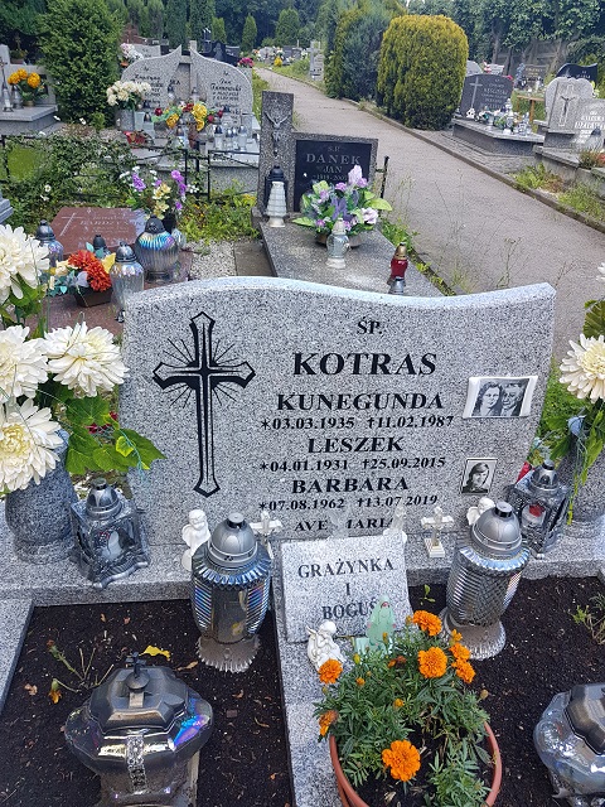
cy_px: 404
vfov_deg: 67.3
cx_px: 302
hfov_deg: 53.1
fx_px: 606
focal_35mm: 26
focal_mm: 4.2
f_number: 1.7
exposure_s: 1/323
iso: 40
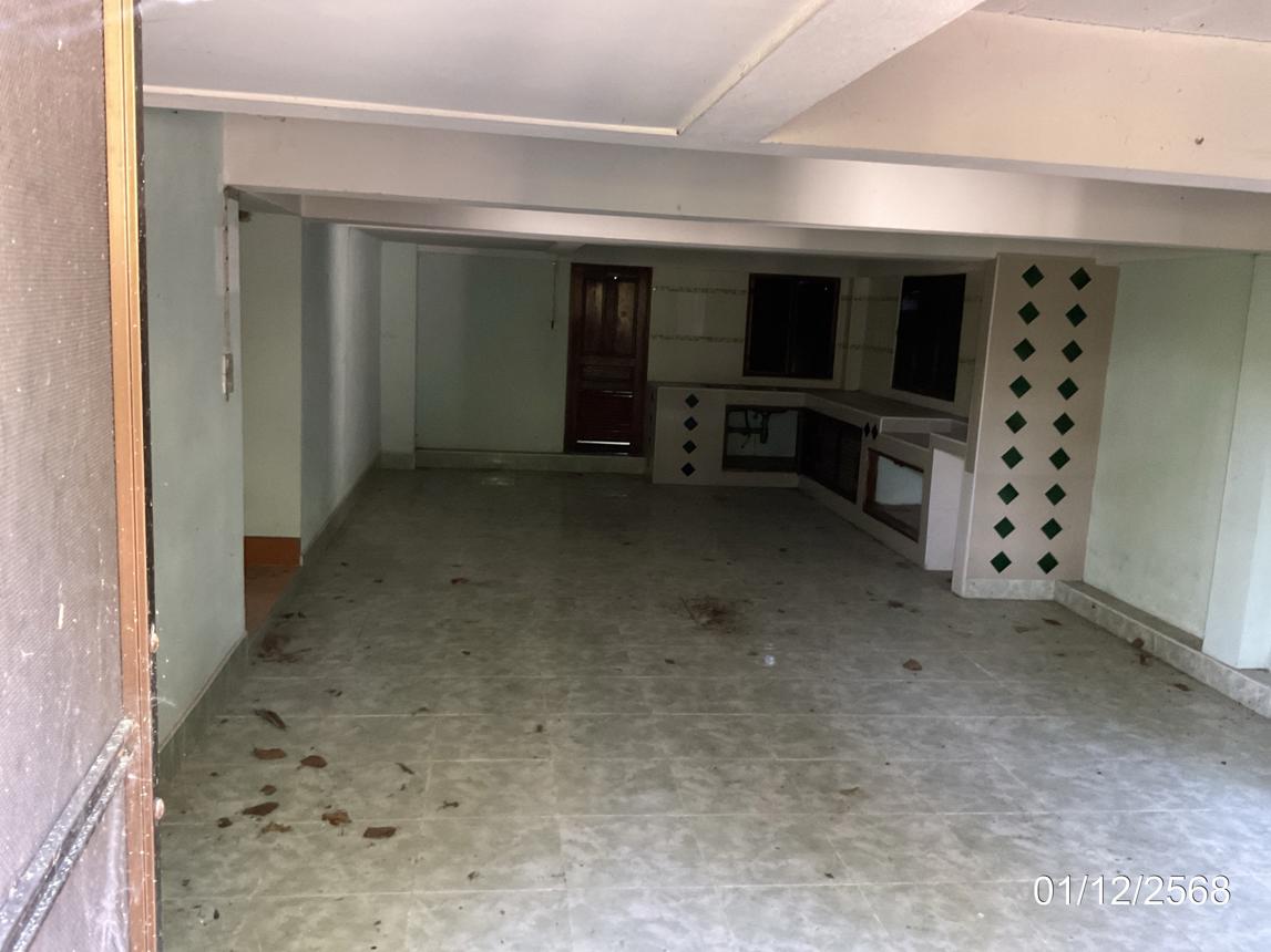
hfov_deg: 61.7
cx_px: 636
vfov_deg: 48.2
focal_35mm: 29
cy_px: 476
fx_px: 1065
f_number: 1.8
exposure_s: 1/17
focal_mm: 3
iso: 640
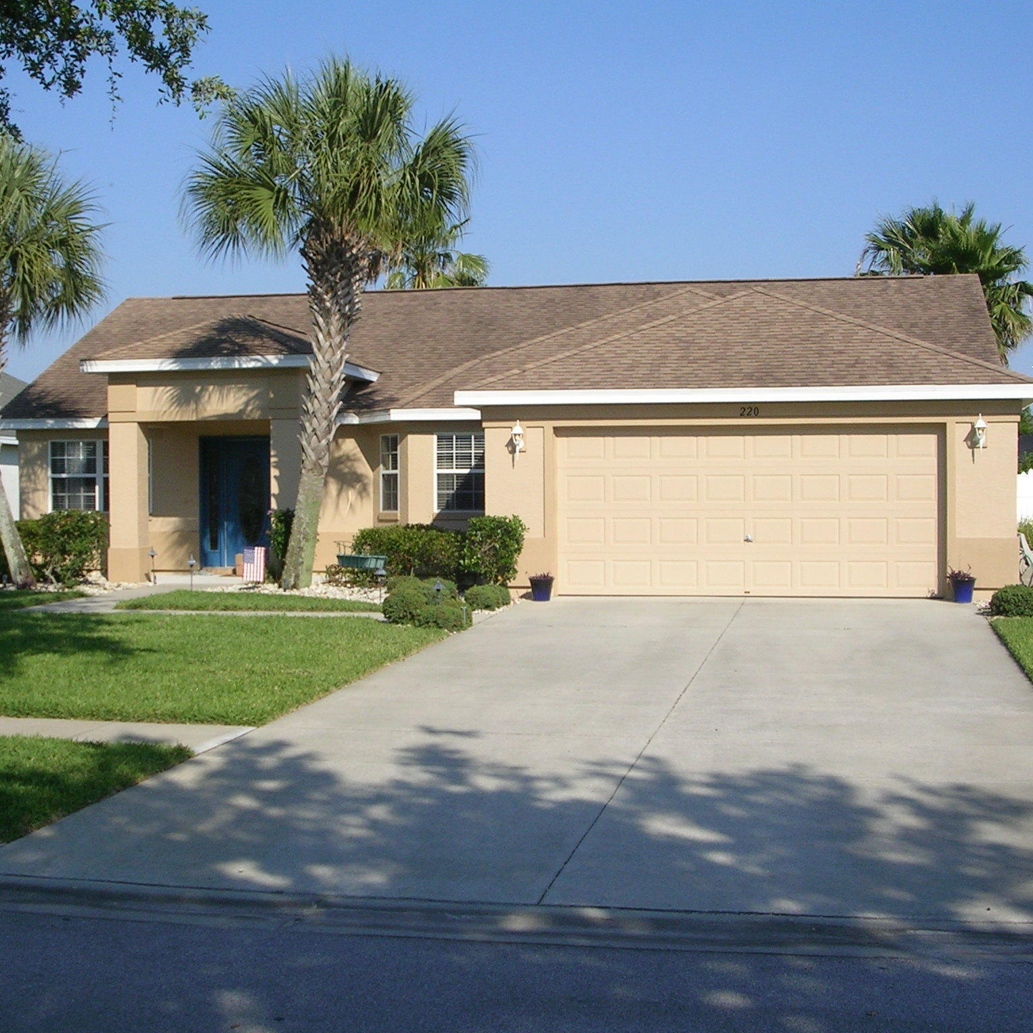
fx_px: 1722
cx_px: 476
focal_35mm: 51
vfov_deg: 33.4
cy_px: 515
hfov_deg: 33.4
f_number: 5.9
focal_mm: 6.6
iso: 50
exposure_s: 1/326
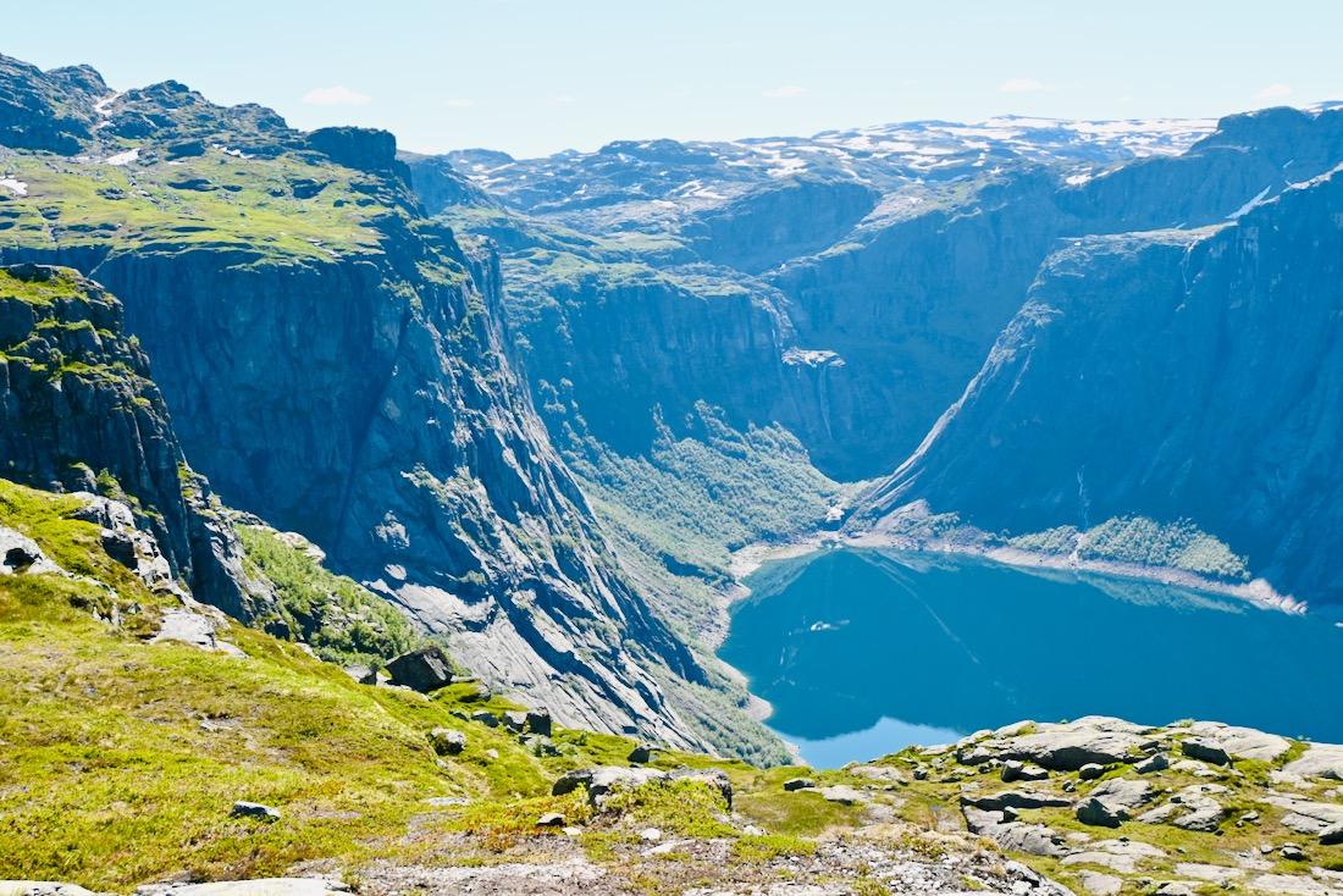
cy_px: 448
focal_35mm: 46
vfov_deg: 29.4
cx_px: 672
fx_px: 1707
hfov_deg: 42.9
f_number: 6.3
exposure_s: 1/320
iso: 100
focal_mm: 30.5
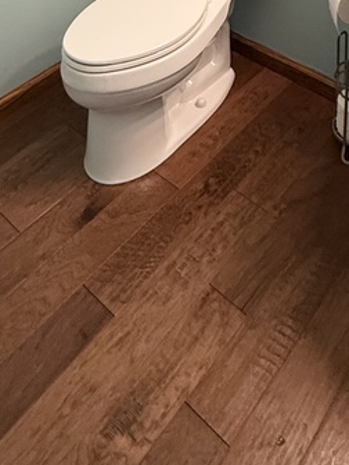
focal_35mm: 45
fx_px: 605
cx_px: 253
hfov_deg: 31.7
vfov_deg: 30.6
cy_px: -172
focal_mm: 2.22
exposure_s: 1/60
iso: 250
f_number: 2.2
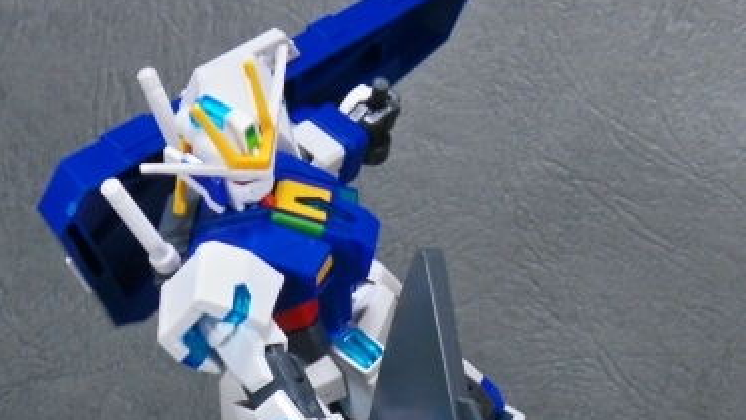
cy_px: 490
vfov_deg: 23.5
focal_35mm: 47
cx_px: 373
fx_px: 930
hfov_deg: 43.7
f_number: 3.5
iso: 100
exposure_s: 1/3.33
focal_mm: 5.8
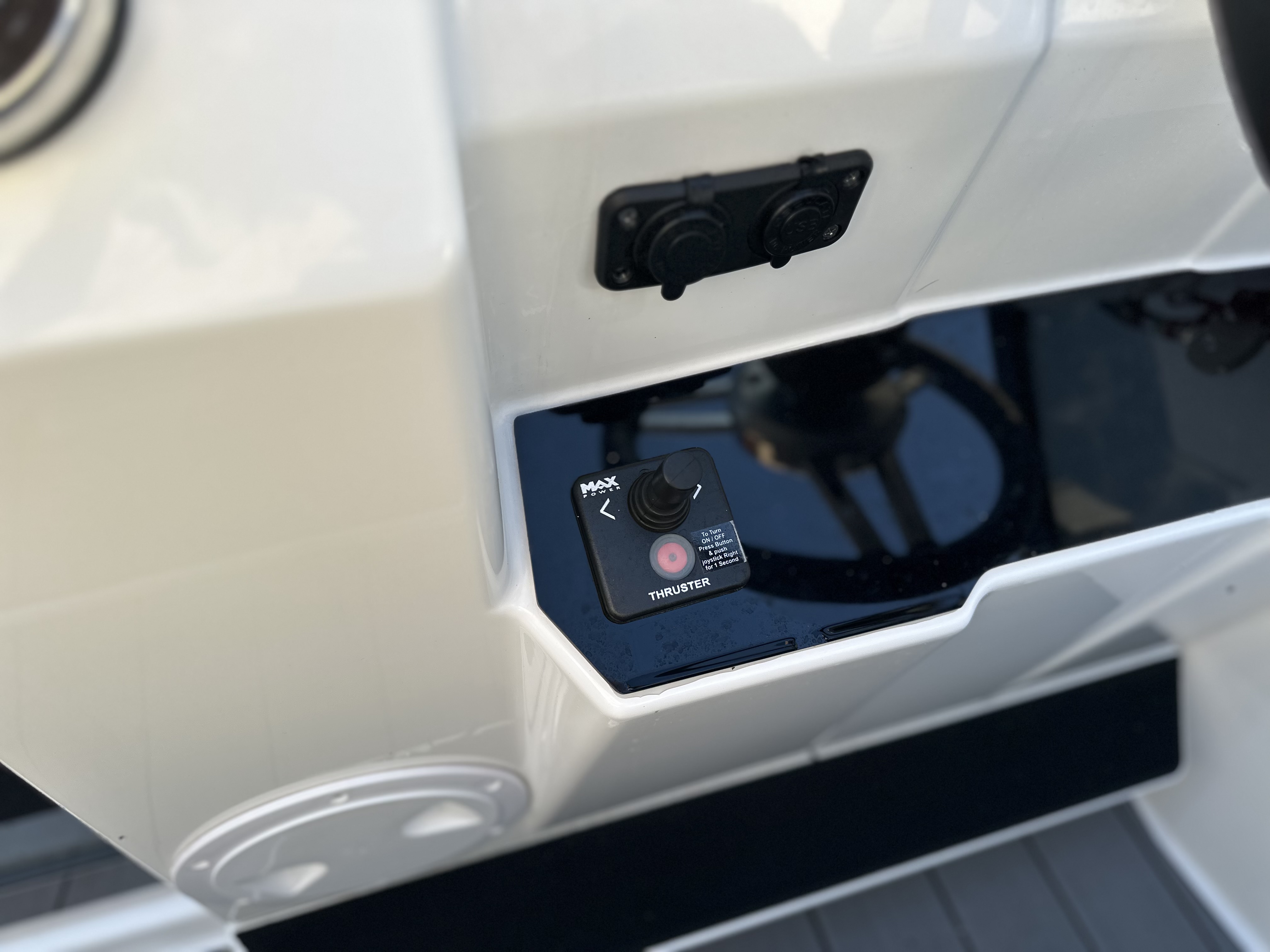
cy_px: 476
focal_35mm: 24
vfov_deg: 56.8
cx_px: 635
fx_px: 881
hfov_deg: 71.6
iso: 80
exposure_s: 1/718
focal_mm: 6.86
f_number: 1.78
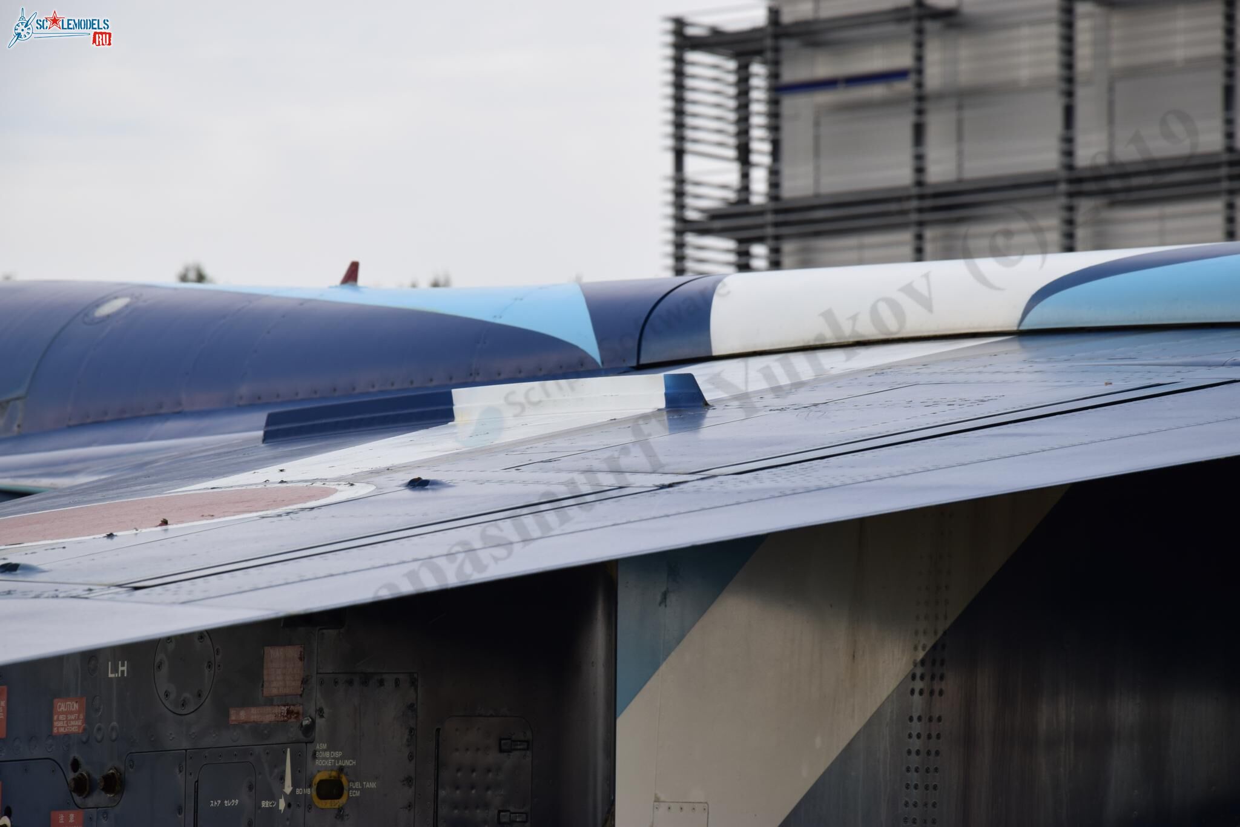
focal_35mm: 158
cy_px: 414
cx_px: 620
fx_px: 5425
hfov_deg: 13.0
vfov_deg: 8.7
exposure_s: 1/250
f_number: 8
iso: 200
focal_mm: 105
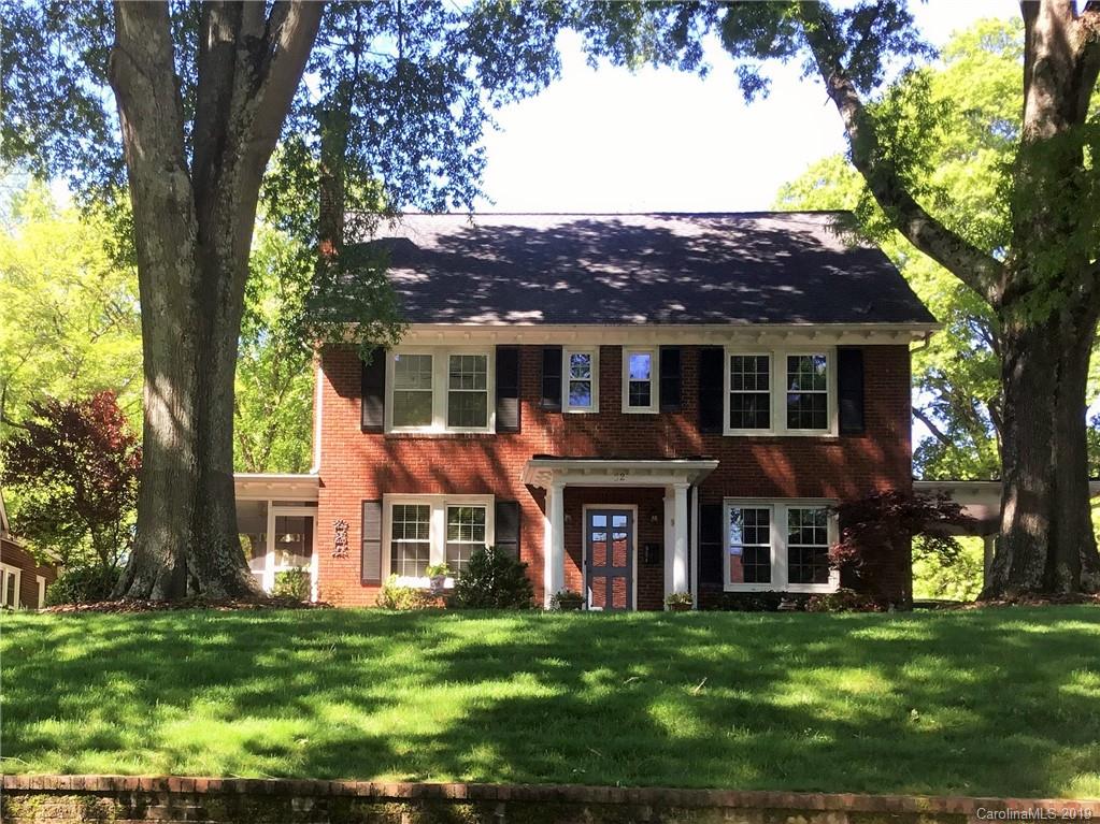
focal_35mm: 31
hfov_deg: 58.4
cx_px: 550
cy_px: 412
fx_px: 985
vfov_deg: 45.4
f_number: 2.4
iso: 25
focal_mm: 3.3
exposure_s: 1/120
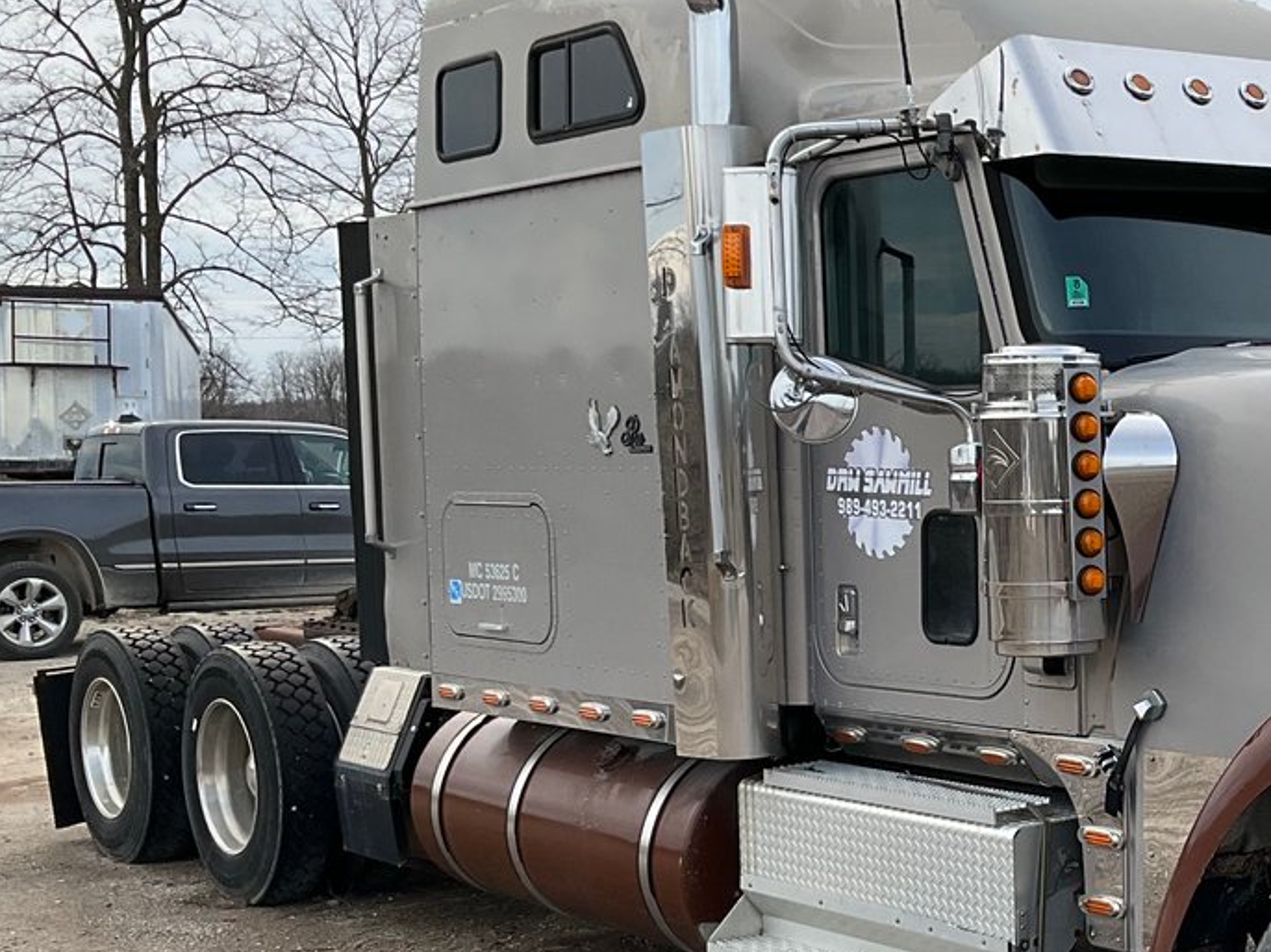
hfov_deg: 28.5
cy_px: 651
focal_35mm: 64
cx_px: 1250
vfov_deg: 22.8
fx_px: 2349
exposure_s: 1/1015
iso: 25
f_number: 1.8
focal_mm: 3
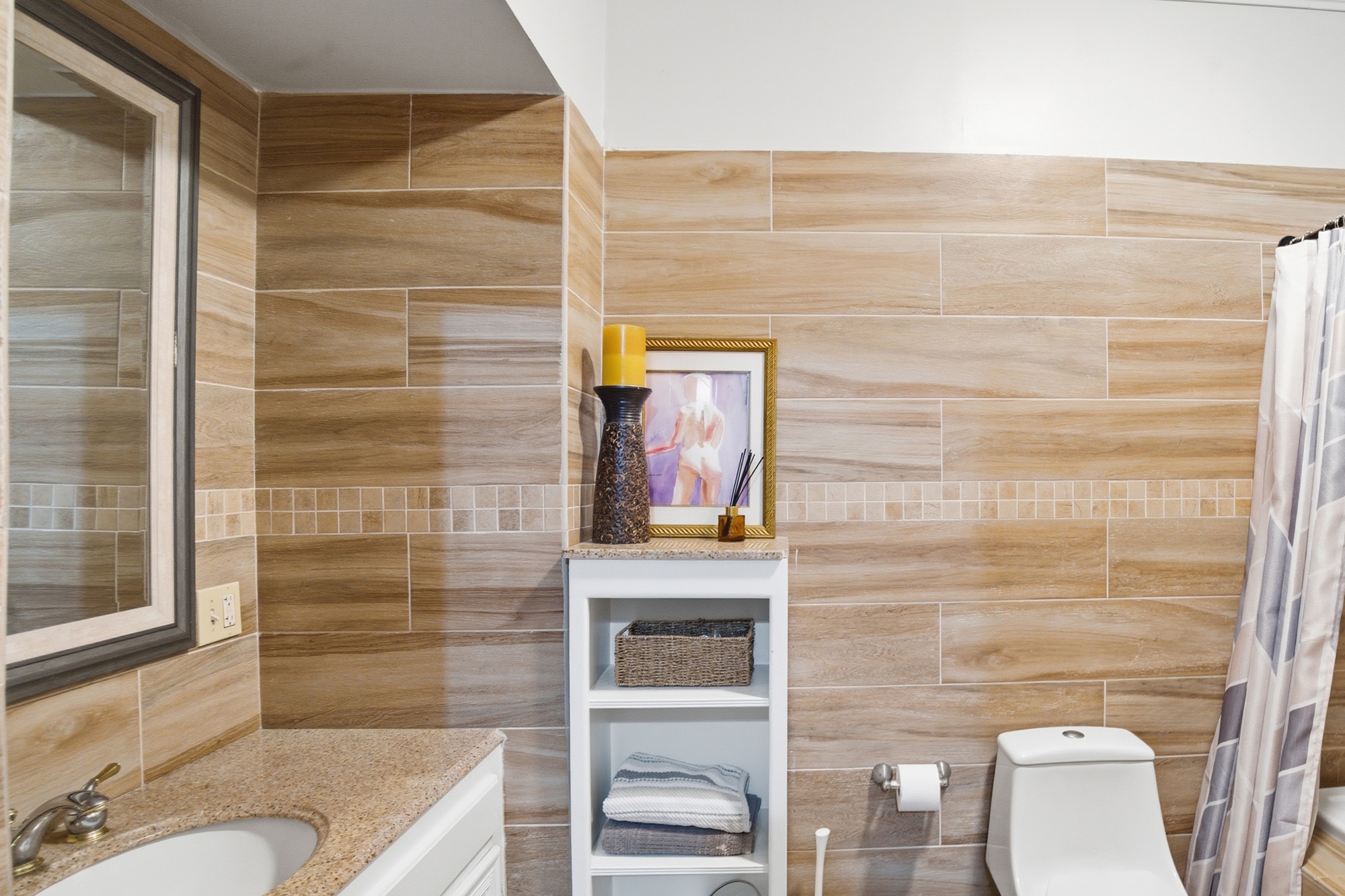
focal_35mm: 20
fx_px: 747
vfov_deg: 61.7
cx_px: 836
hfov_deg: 82.5
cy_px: 503
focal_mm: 16
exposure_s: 1/25
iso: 1000
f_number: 9
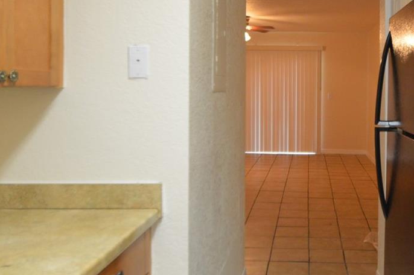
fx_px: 483
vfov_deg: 31.8
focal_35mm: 42
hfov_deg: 45.2
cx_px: 298
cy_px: 113
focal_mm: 12
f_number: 3.8
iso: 900
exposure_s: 1/60
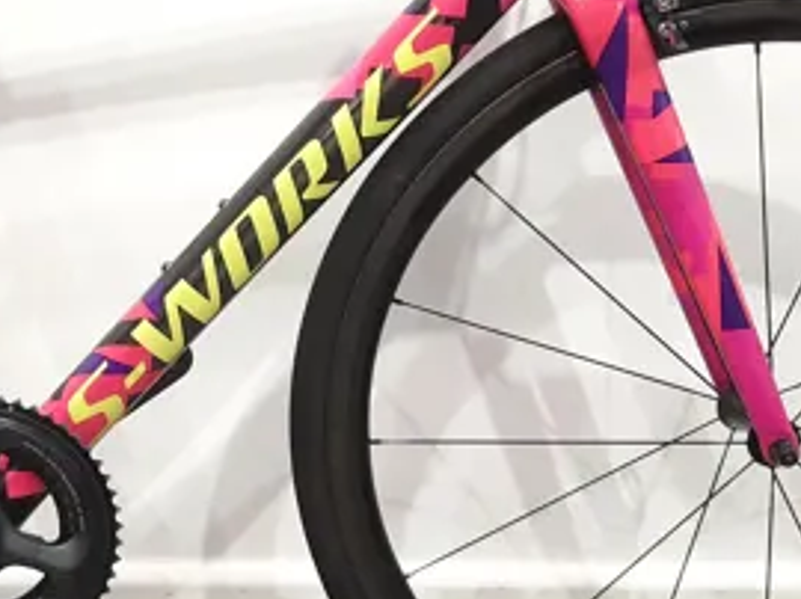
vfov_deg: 19.0
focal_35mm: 77
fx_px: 1780
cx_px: 116
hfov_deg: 24.8
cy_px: 172
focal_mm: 3.93
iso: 125
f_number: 1.7
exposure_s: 1/50
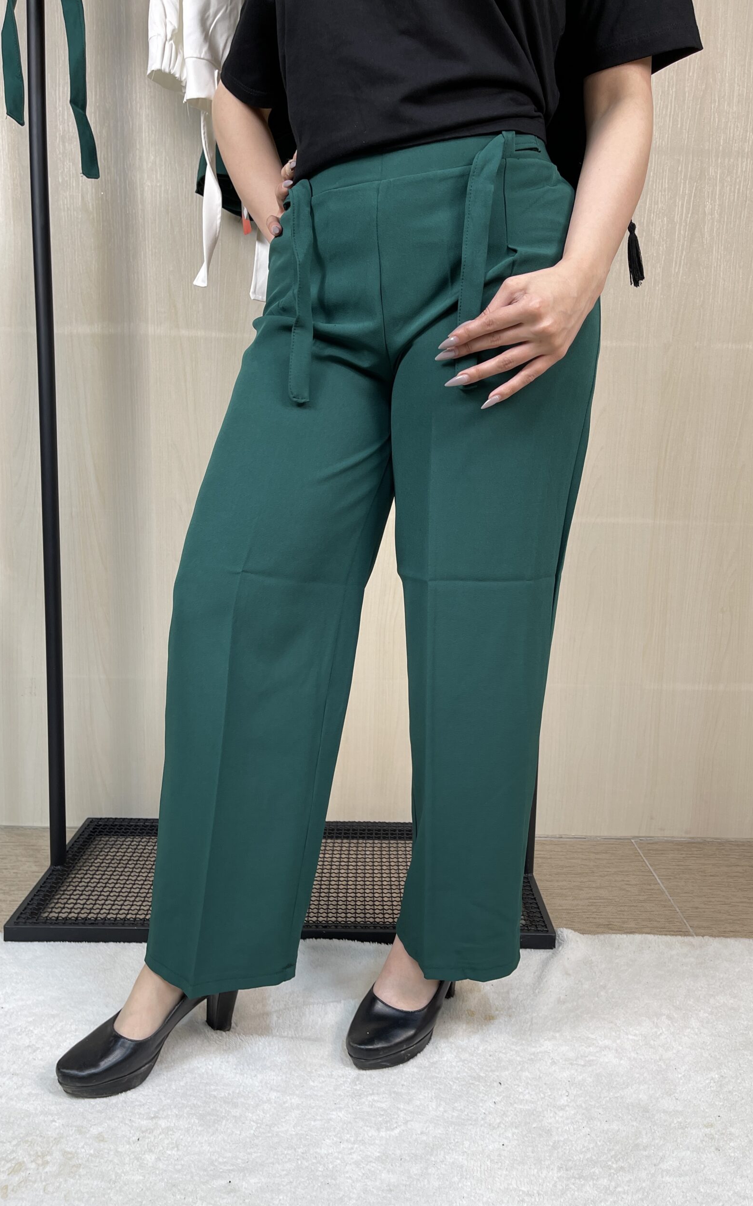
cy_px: 597
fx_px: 887
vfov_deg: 68.4
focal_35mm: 27
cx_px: 374
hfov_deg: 46.0
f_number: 1.6
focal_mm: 5.1
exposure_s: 1/100
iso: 64
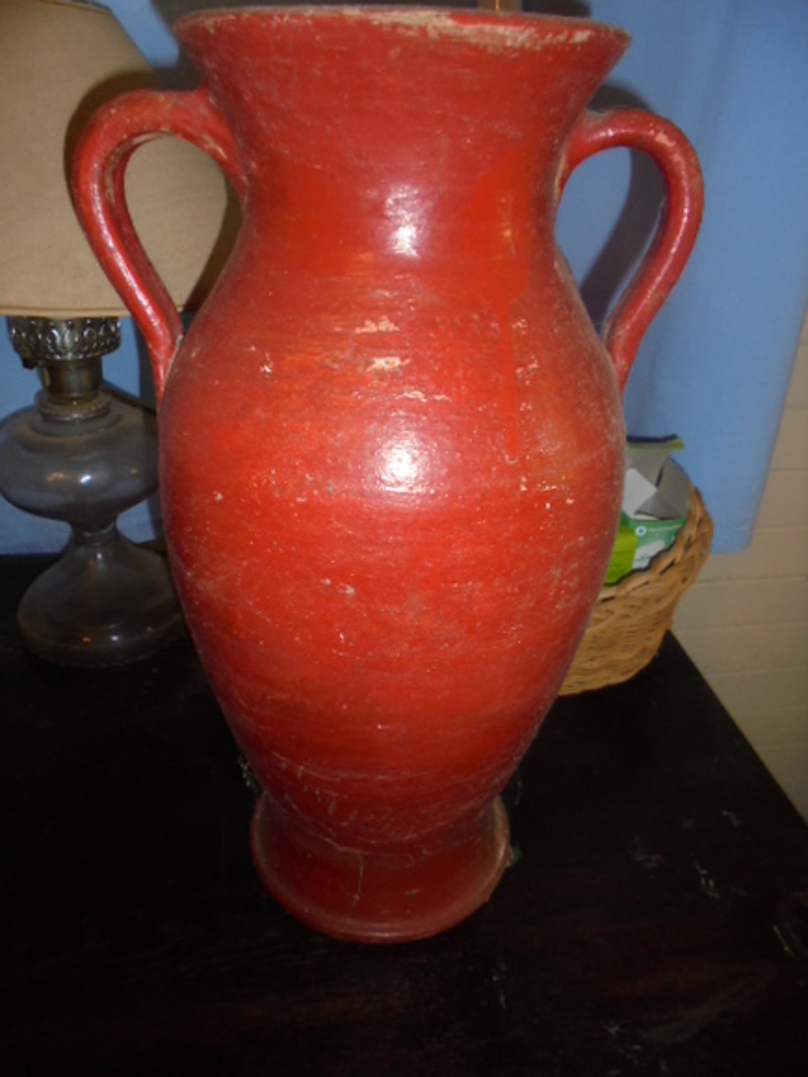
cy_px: 538
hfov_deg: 53.1
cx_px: 404
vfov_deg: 67.3
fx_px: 809
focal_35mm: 26
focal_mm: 4.6
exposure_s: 1/30
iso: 200
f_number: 3.5
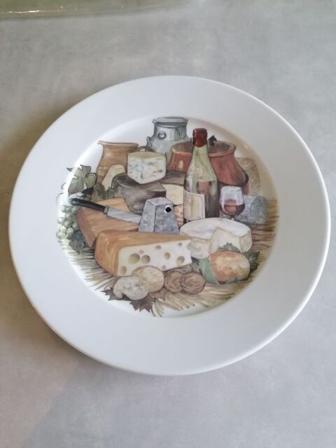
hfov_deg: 51.4
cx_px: 168
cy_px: 224
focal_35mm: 27
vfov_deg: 65.3
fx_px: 349
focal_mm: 4.75
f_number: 1.8
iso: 320
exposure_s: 1/25
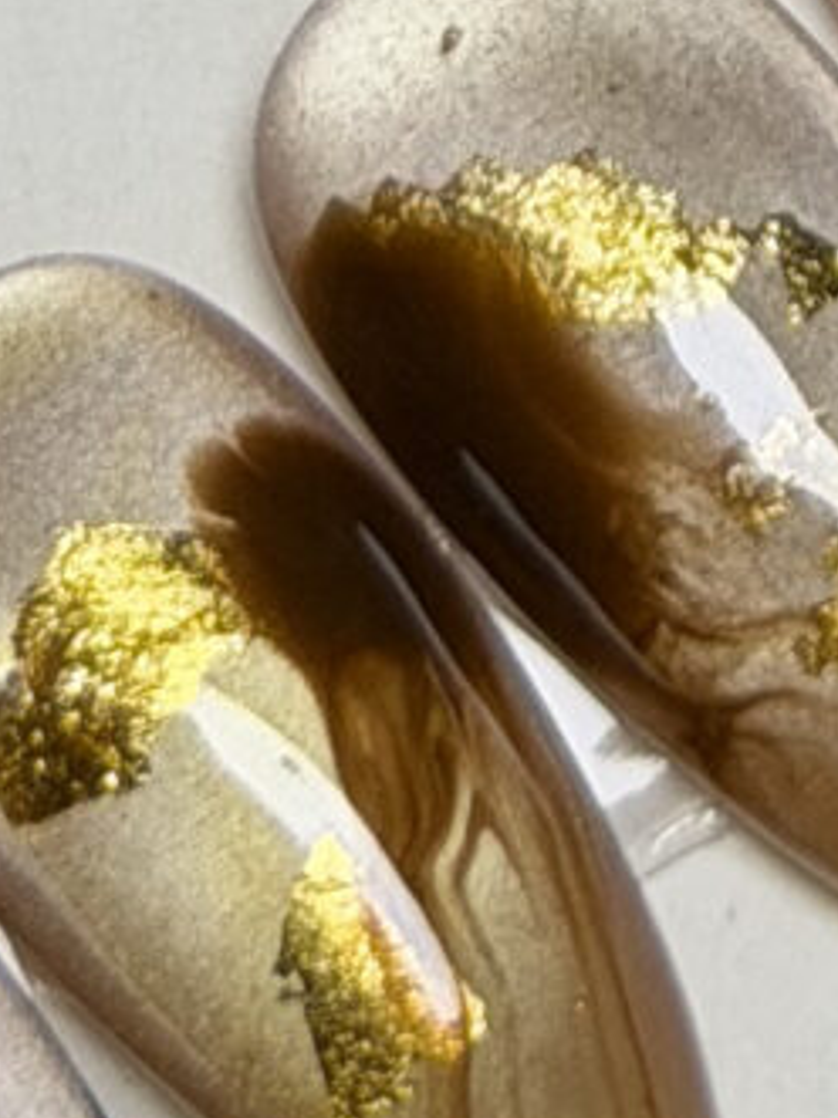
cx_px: 1764
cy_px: -1993
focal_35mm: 371
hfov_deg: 4.0
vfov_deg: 5.1
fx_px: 11983
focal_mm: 6.76
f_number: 1.78
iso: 100
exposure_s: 1/92
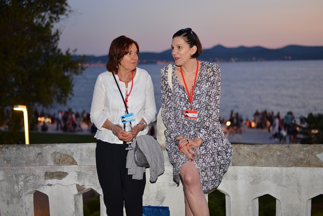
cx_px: 162
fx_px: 449
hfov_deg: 39.6
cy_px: 108
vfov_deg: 27.0
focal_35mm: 50
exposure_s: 1/160
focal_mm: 50
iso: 1250
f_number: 2
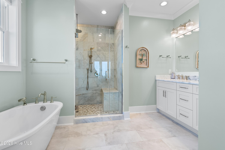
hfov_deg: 100.4
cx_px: 112
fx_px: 94
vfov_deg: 77.3
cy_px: 75
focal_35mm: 15
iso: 100
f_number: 4.5
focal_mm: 10
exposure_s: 1/30
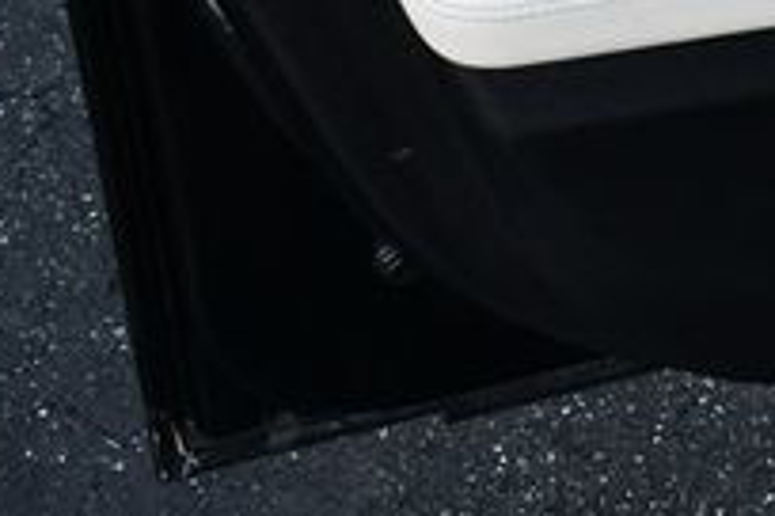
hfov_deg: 16.5
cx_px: 1162
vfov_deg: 11.6
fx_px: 2432
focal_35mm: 113
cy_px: -285
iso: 400
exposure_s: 1/250
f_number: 4.5
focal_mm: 18
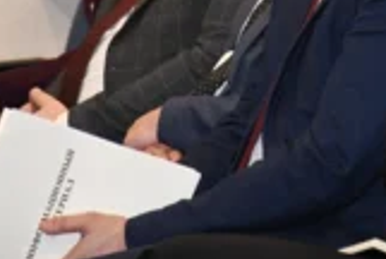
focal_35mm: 484
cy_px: -49
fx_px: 5199
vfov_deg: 2.8
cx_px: 384
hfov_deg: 4.2
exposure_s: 1/60
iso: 2000
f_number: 5.6
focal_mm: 130
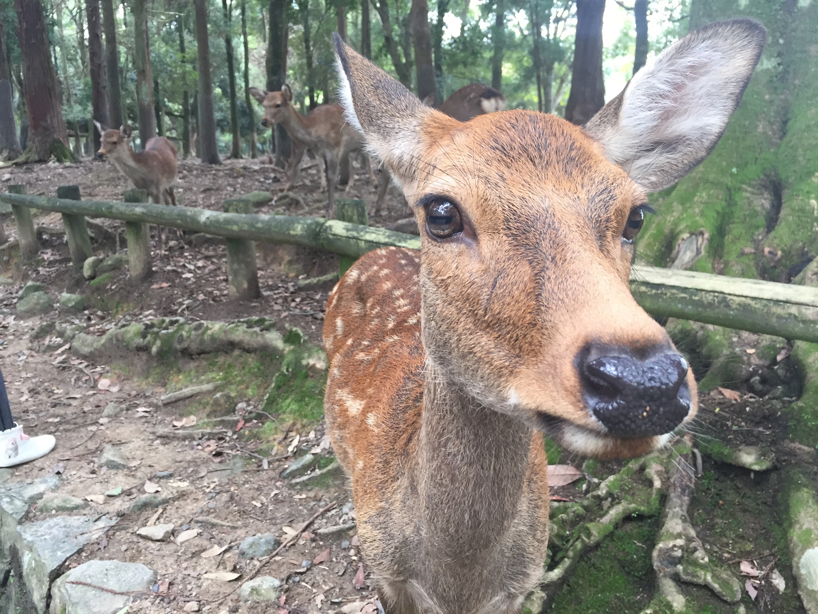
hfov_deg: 61.7
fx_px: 685
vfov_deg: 48.2
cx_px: 409
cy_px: 307
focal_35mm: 29
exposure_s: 1/30
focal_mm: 4.15
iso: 32
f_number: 2.2
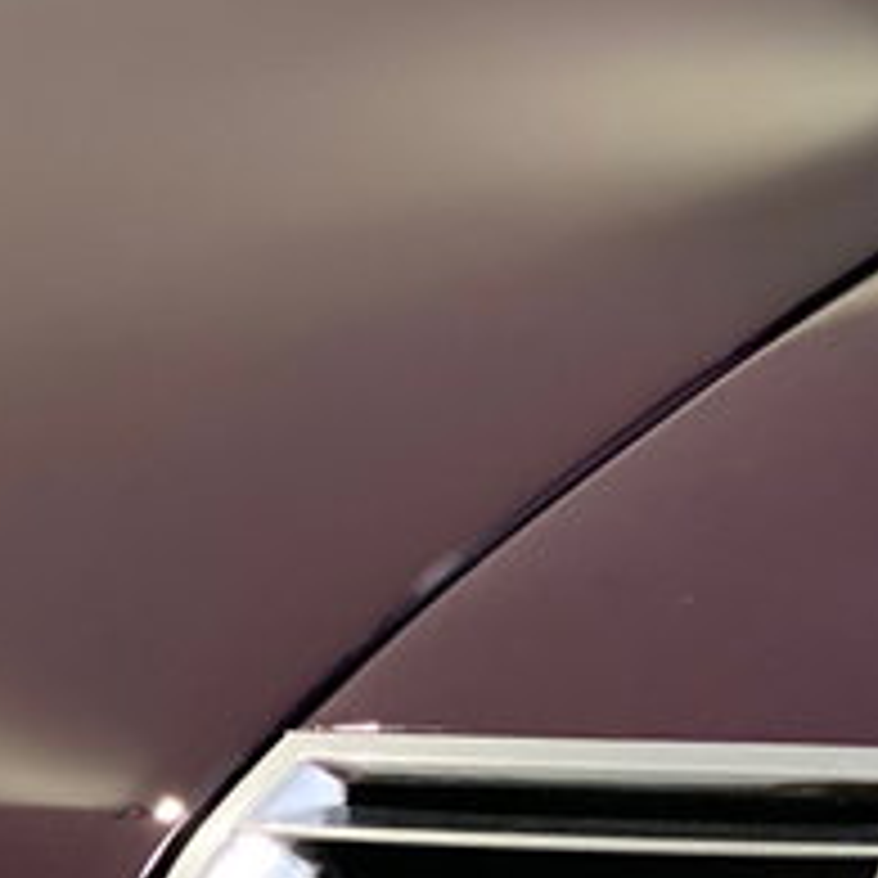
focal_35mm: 181
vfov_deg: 9.6
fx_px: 5194
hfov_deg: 9.4
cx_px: -387
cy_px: 892
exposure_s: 1/23
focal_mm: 6
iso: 500
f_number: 2
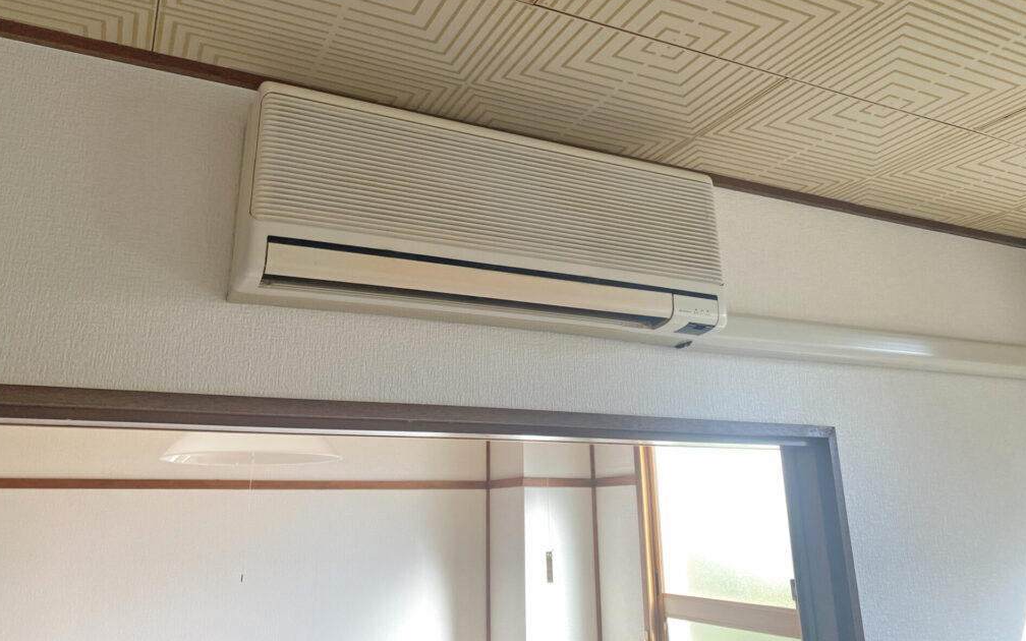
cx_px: 508
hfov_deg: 66.5
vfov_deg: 44.3
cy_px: 251
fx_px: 783
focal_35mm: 28
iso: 64
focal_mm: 4.25
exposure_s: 1/122
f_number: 1.8
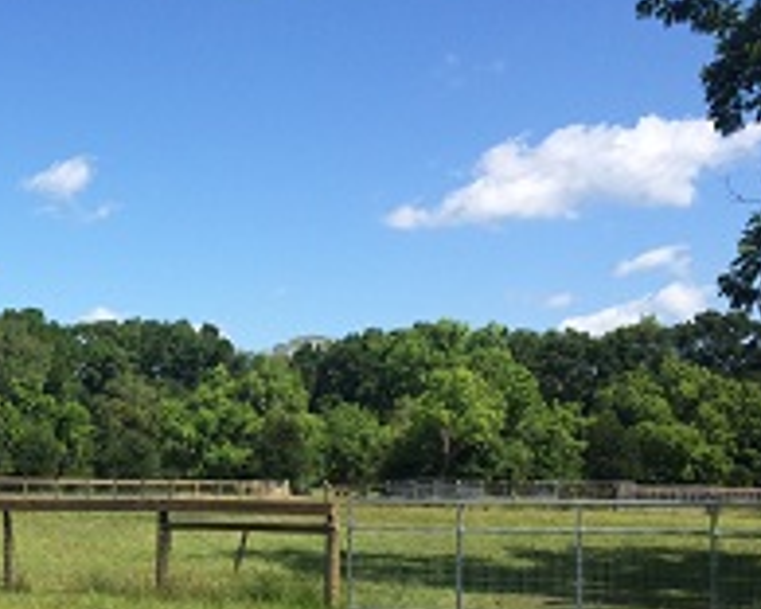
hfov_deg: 30.6
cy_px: 527
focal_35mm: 58
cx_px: 35
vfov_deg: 25.6
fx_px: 1306
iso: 32
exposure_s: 1/1866
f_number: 2.2
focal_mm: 4.15
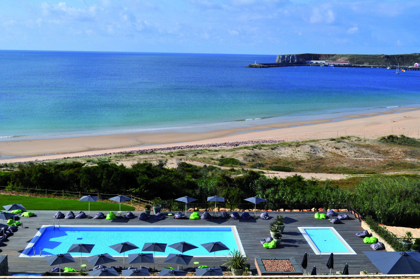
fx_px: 507
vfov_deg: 30.8
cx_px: 210
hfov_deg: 45.0
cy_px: 140
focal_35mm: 44
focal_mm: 29
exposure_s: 1/500
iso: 200
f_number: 11
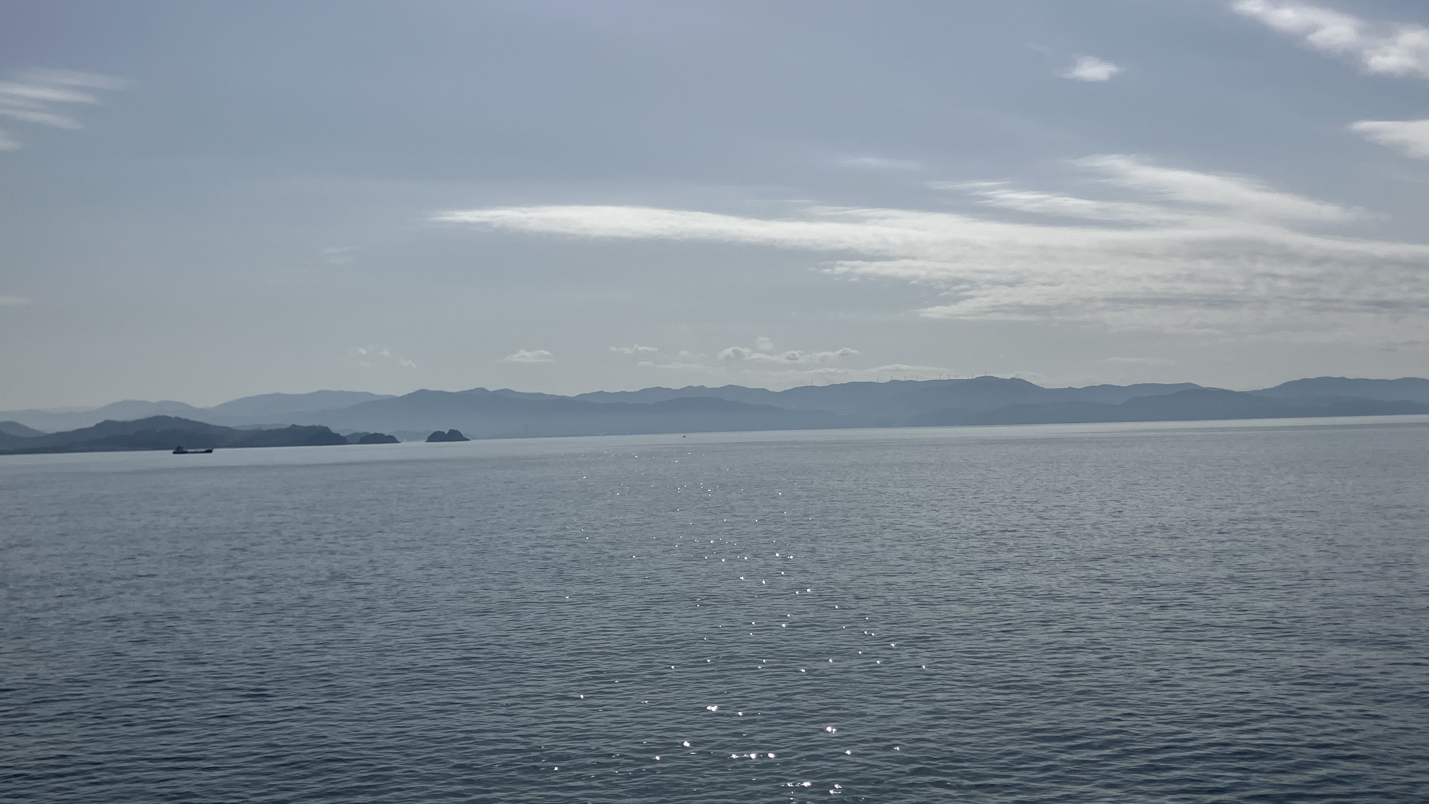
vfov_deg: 31.1
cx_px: 738
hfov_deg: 52.8
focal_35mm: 38
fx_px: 1440
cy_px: 313
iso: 32
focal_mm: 4
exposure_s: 1/12195
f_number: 1.8
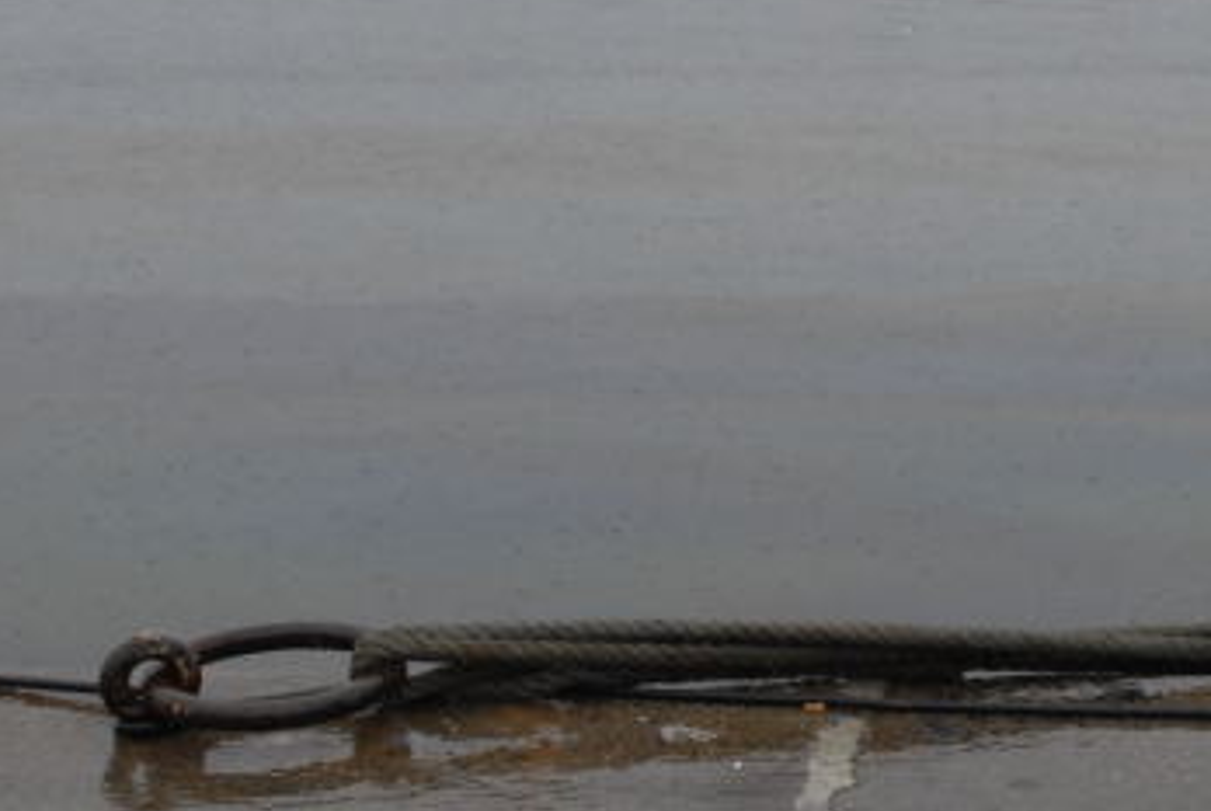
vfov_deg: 14.0
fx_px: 3267
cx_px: 1524
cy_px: 26
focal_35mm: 97
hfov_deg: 19.5
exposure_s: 1/400
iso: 640
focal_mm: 22
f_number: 8
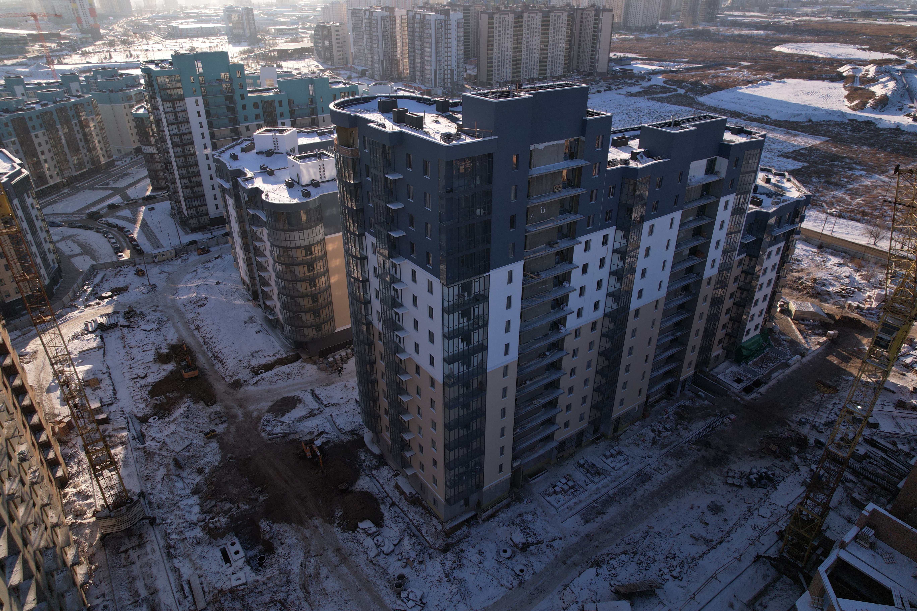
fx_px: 560
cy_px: 306
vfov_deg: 57.2
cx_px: 458
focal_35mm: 22
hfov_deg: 78.6
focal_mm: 8.38
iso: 100
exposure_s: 1/100
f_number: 2.8
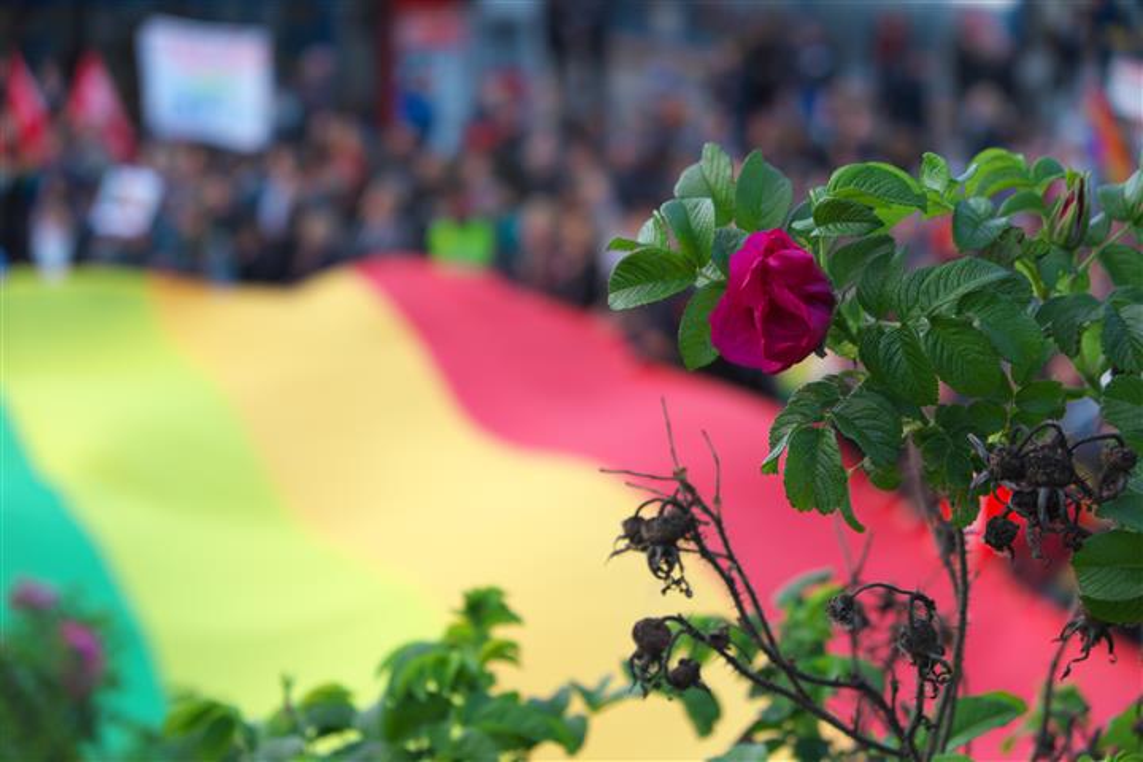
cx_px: 572
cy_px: 381
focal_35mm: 83
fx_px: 2635
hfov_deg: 24.5
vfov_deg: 16.5
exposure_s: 1/170
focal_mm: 55
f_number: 4
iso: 200
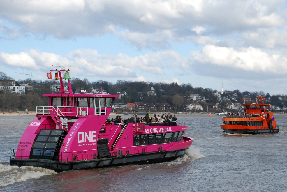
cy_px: 96
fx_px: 598
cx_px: 144
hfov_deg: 27.0
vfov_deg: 18.2
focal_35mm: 75
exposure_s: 1/640
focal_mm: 50
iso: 800
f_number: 11
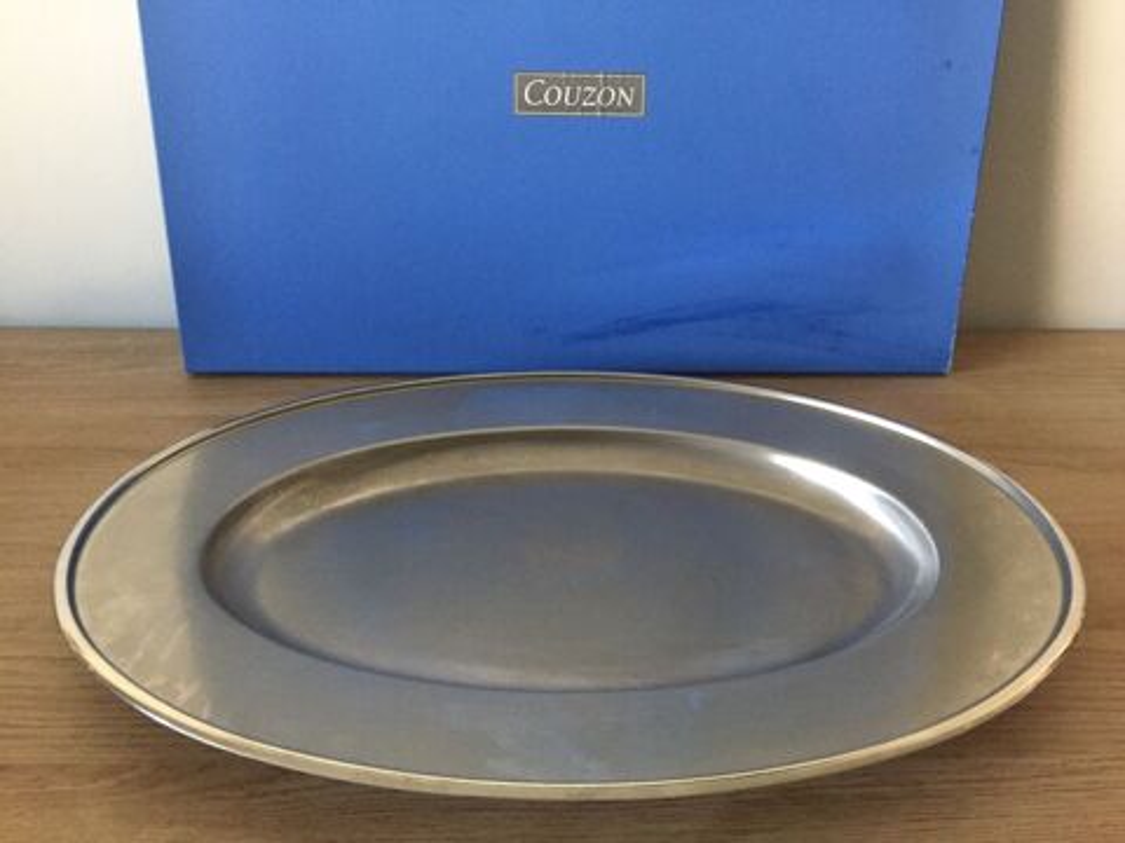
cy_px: 422
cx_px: 562
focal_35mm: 29
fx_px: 942
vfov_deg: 48.2
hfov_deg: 61.7
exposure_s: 1/17
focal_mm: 4.15
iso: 250
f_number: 2.2
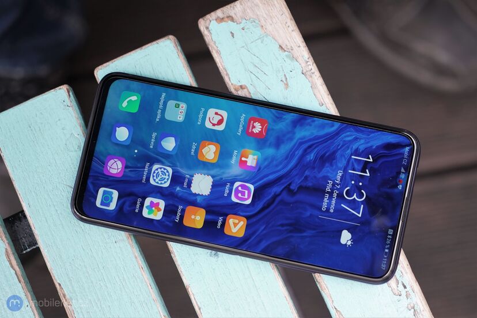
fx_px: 888
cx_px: 238
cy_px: 159
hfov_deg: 30.1
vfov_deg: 20.3
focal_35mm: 67
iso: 250
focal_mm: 67
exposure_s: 1/160
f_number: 4
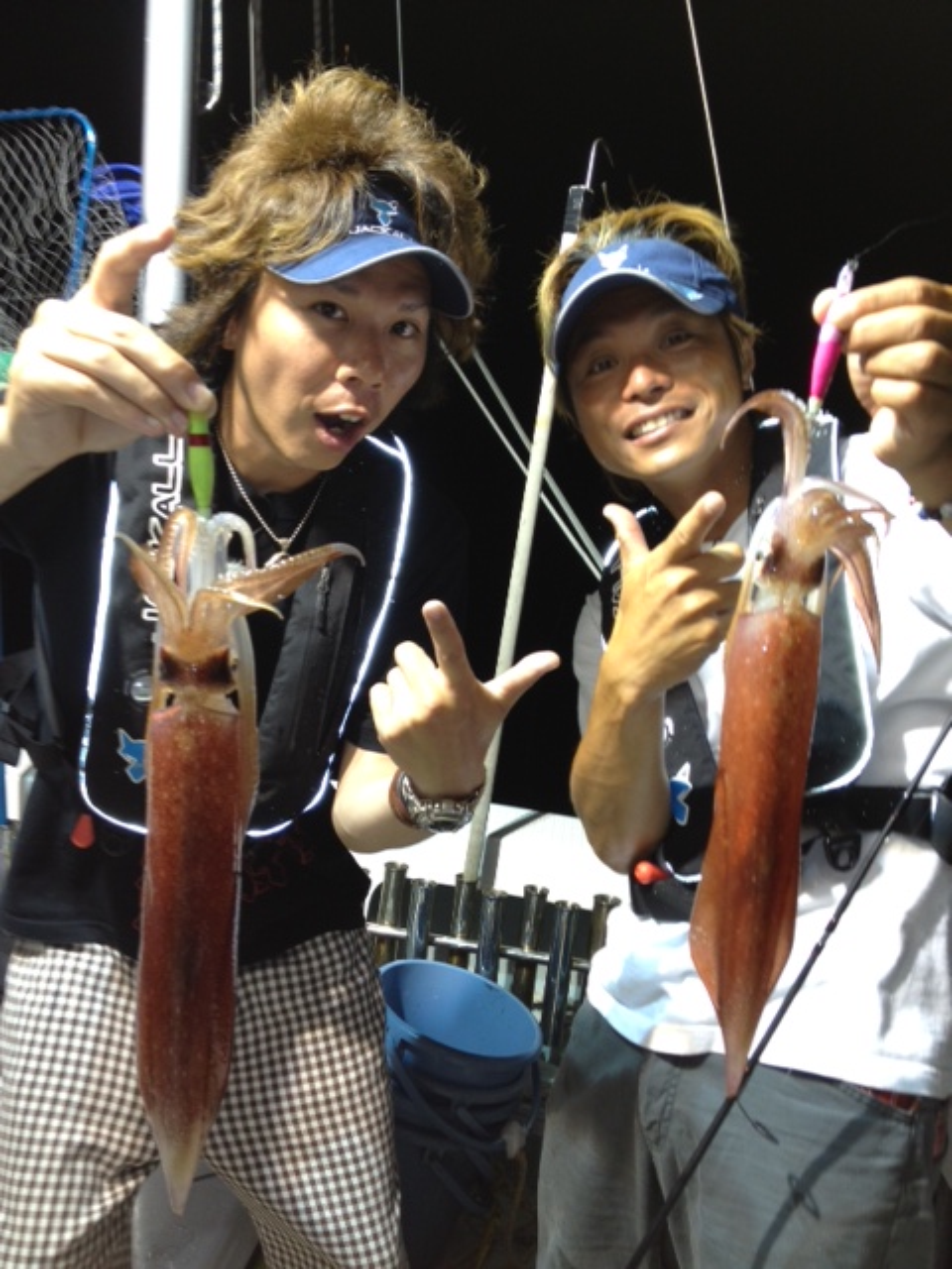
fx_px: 1283
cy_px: 634
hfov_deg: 40.7
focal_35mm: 35
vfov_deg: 52.6
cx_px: 476
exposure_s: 1/60
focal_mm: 4.28
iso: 80
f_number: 2.4
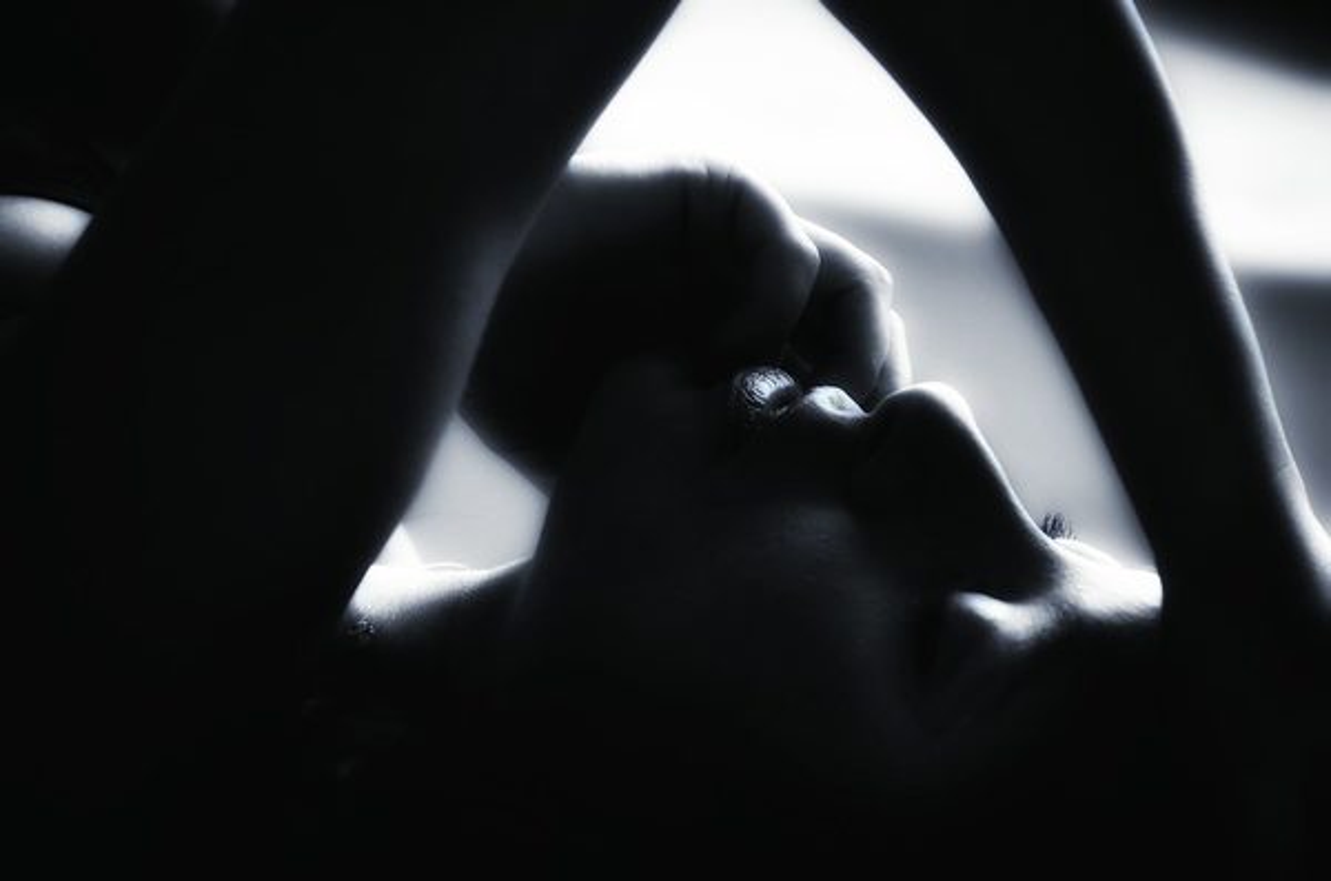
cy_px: 440
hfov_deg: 10.2
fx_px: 7469
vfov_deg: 6.7
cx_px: 666
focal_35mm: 202
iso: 3200
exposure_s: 1/250
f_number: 4.8
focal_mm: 135
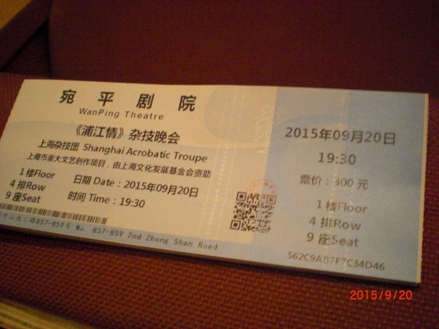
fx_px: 482
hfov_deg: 49.0
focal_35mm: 38
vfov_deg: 37.7
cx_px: 220
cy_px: 164
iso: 800
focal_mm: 6.3
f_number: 3.1
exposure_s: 1/40
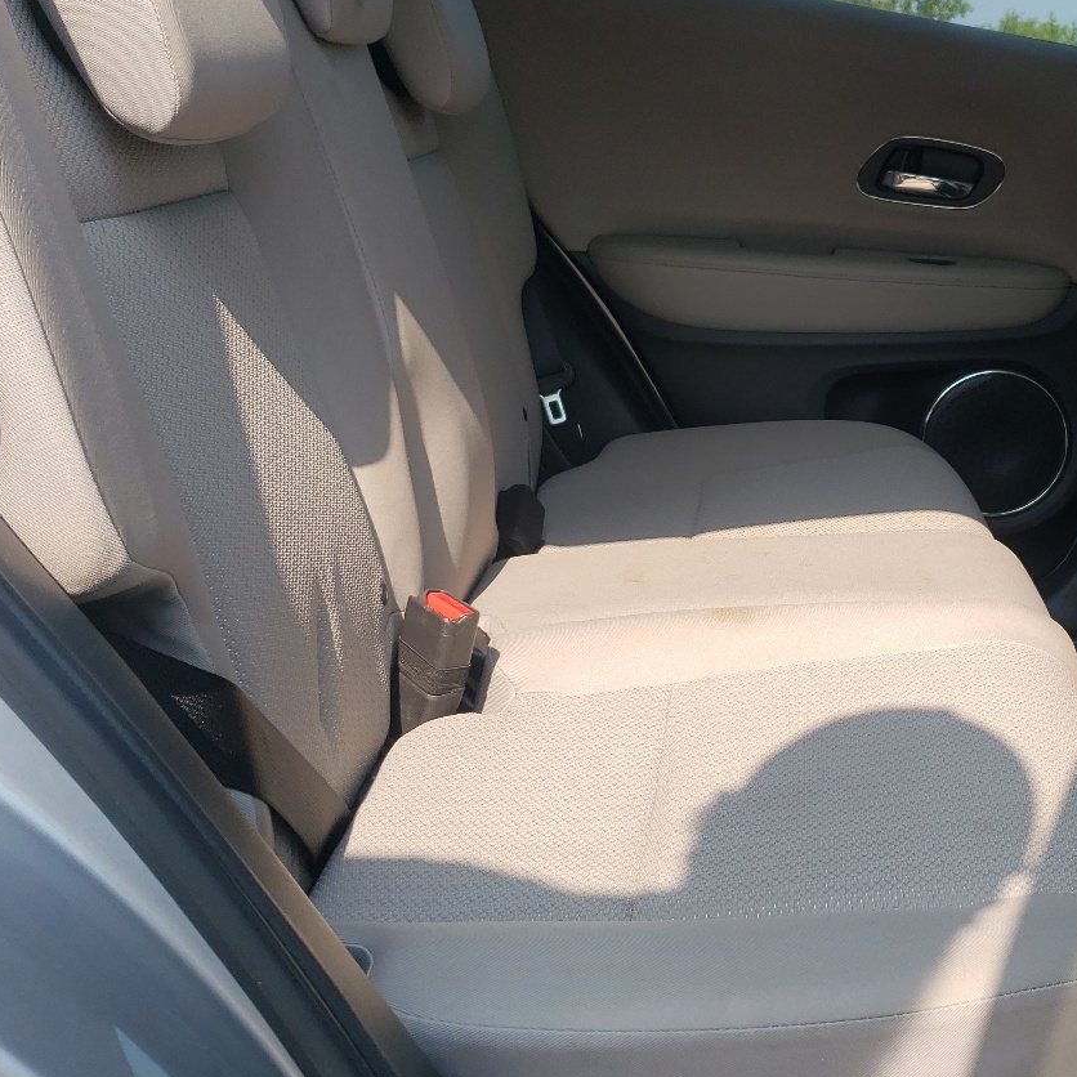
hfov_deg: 36.9
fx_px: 1549
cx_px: 880
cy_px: 473
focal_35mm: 44
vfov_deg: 38.3
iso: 50
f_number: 1.5
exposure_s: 1/909
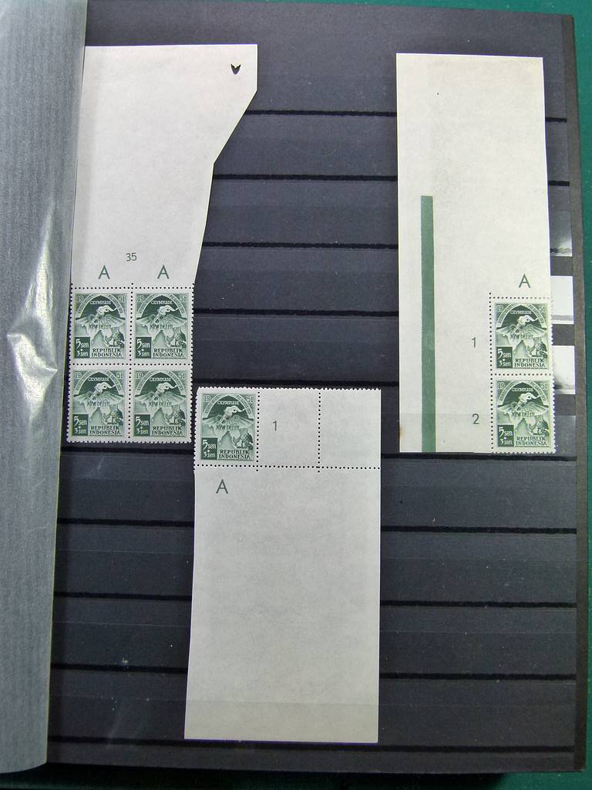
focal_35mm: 34
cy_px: 395
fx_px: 775
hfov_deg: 41.8
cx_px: 296
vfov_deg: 54.0
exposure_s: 1/100
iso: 160
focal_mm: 6.1
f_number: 3.2
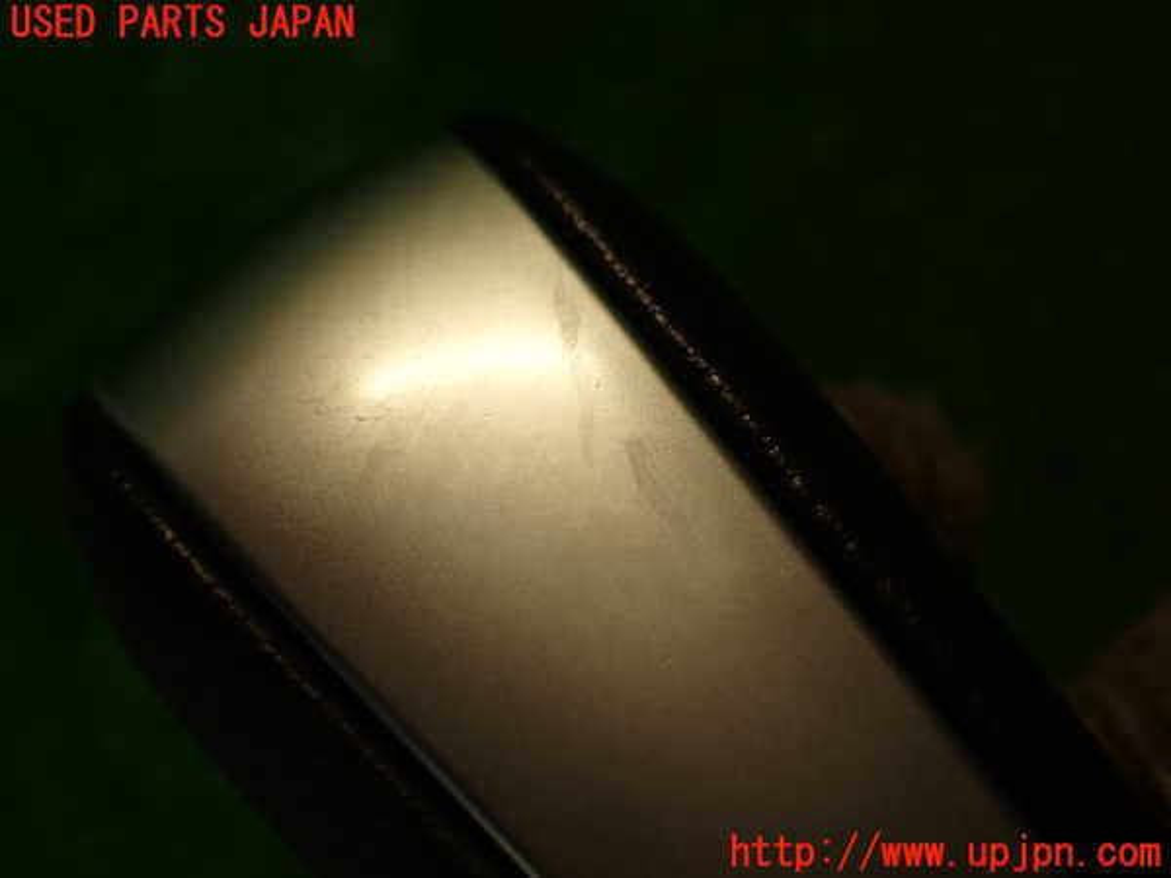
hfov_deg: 56.8
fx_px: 1083
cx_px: 586
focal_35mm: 32
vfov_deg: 44.2
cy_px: 439
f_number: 2.4
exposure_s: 1/60
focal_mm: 5.79
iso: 100
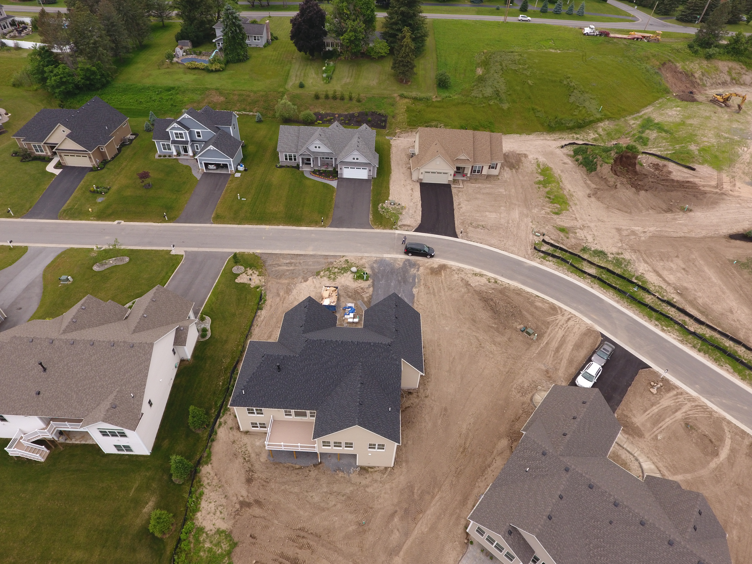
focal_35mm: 20
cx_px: 376
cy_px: 282
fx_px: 434
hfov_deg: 81.7
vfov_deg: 66.0
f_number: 2.8
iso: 146
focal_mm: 3.61
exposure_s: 1/100
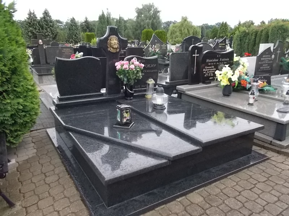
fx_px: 217
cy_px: 108
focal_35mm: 26
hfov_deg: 67.3
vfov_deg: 53.1
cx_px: 144
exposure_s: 1/200
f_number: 8
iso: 400
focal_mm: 4.6
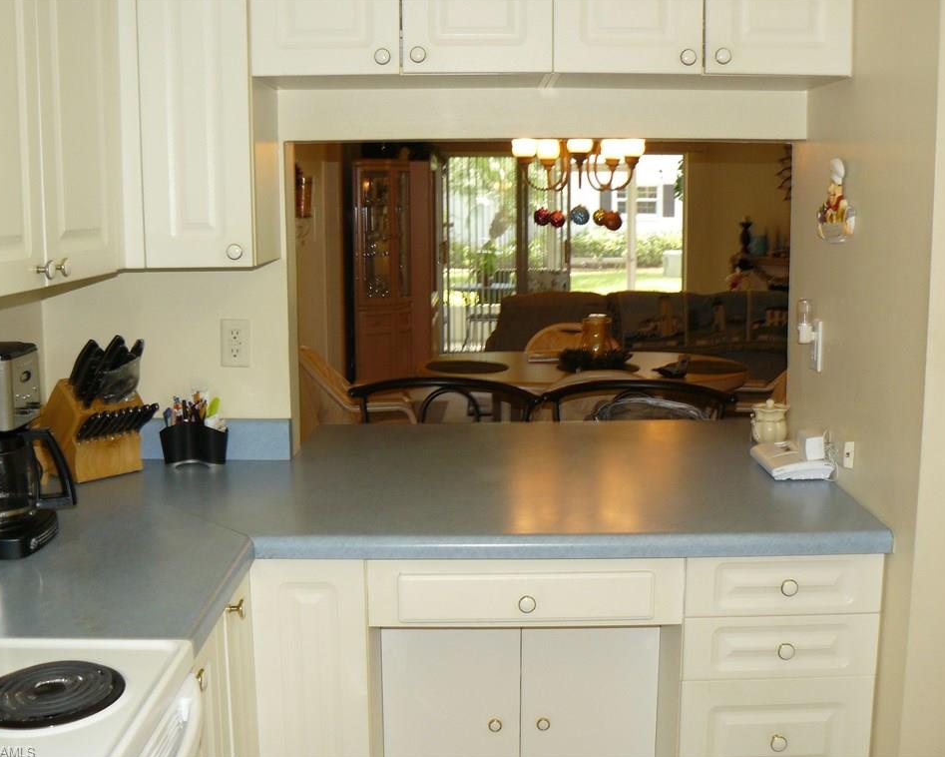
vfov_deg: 39.2
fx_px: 1063
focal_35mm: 38
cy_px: 378
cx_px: 471
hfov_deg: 47.9
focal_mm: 6
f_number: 2.8
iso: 100
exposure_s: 1/30
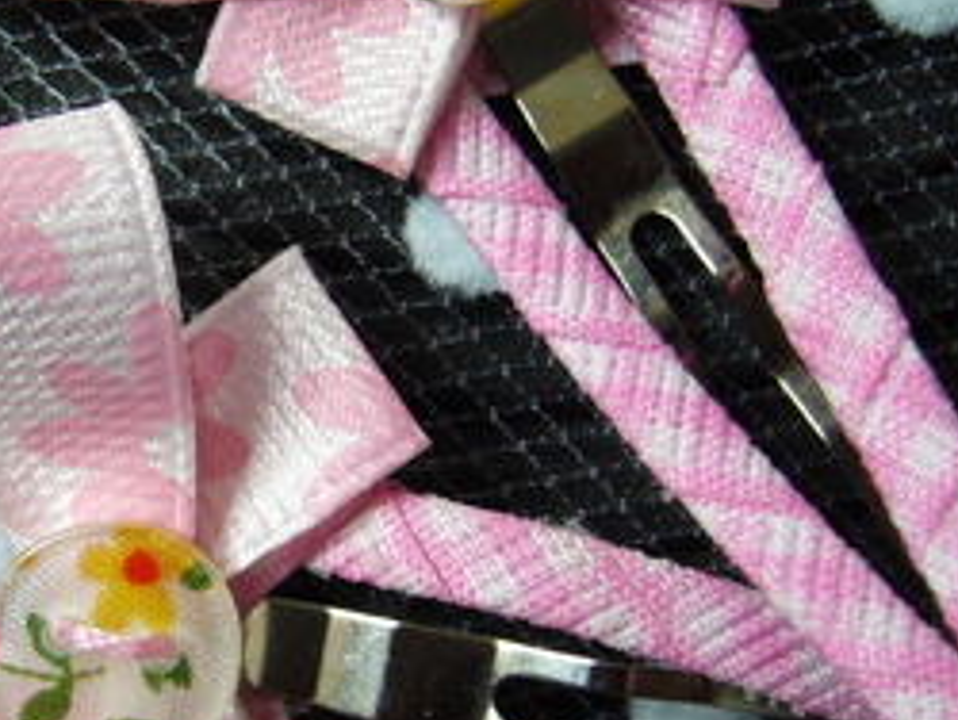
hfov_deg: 22.8
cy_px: 226
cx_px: 146
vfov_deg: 17.5
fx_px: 2327
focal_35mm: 84
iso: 200
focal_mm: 5.8
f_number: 2.8
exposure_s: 1/80
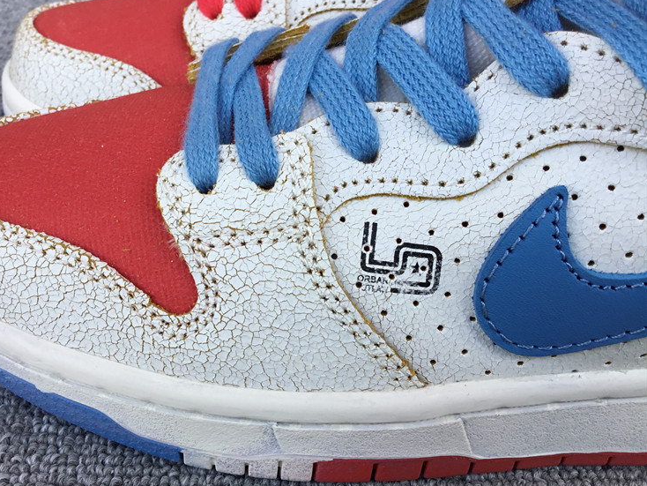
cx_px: 251
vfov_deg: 37.7
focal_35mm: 38
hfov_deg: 48.6
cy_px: 258
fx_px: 710
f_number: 2.4
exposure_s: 1/226
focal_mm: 3.3
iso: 25
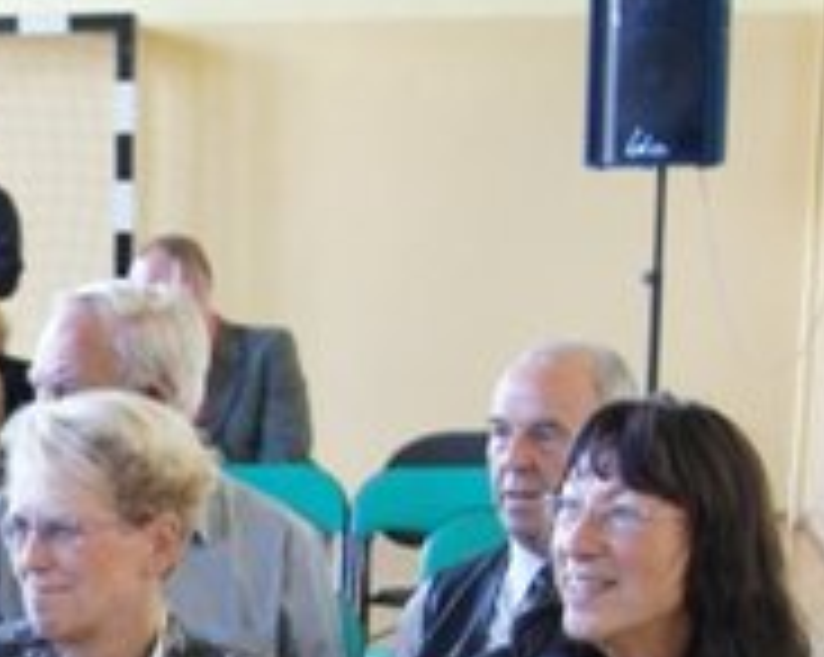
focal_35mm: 120
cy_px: 963
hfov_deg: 15.3
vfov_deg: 12.3
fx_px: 2923
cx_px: -261
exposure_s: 1/40
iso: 1600
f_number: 4
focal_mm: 24
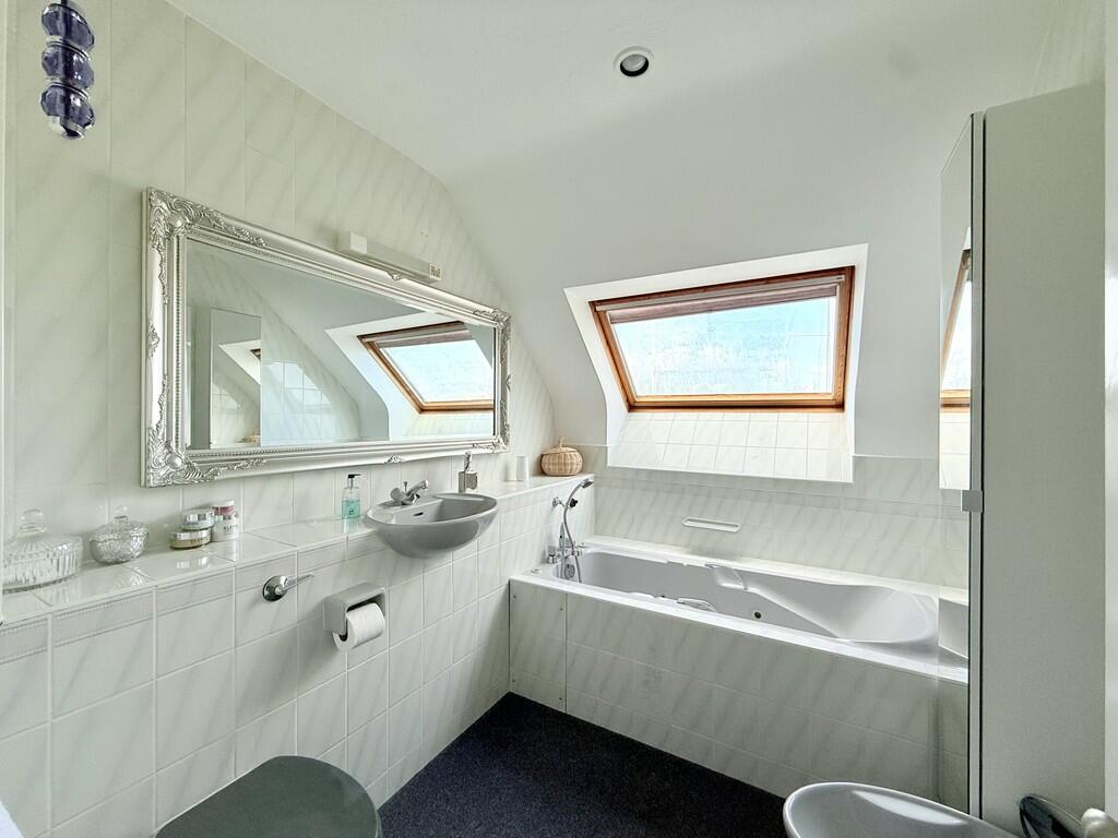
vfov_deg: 85.7
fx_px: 452
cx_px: 559
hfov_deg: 102.1
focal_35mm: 14
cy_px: 419
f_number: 2.2
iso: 64
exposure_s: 1/316
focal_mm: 2.22
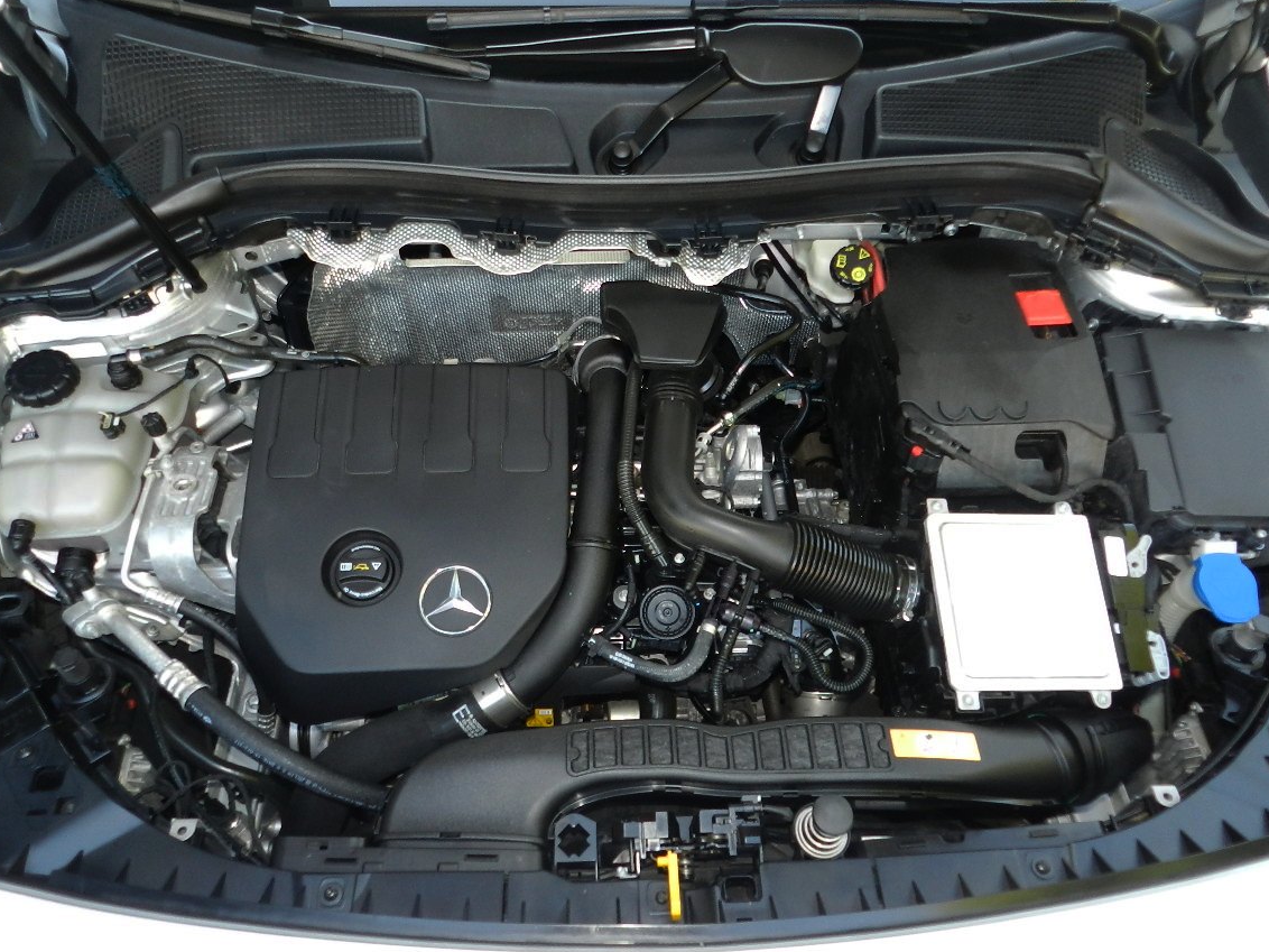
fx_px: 953
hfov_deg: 67.3
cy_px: 514
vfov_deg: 53.0
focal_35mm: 26
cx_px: 632
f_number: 3.4
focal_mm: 4
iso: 200
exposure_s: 1/30
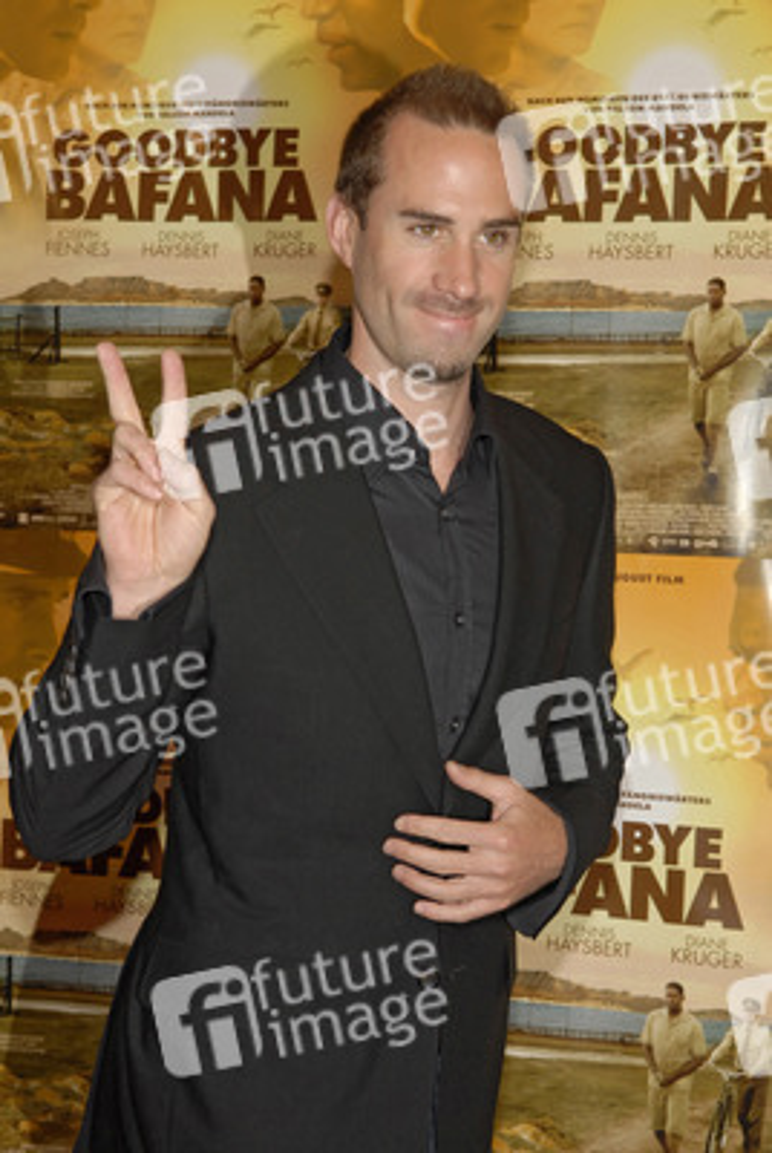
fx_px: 2308
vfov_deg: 28.0
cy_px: 576
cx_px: 386
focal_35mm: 72
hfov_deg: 19.0
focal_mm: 48
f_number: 5.6
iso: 400
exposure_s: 1/100
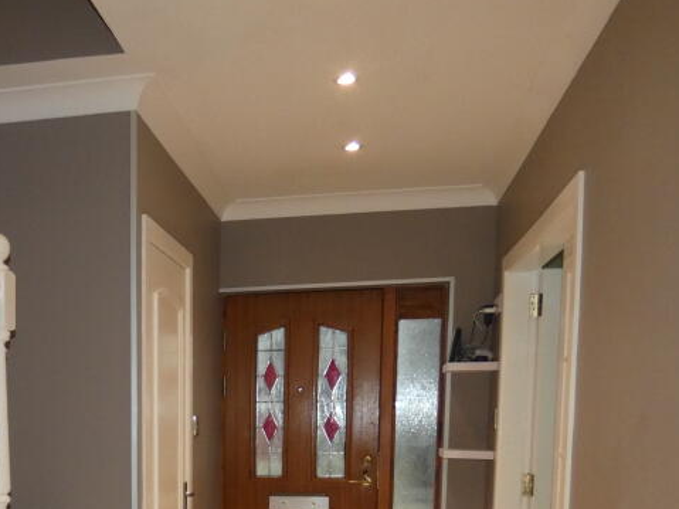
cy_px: 537
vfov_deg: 28.5
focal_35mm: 47
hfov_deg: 38.1
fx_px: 922
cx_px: 85
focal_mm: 3.9
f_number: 2.9
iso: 400
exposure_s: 1/60
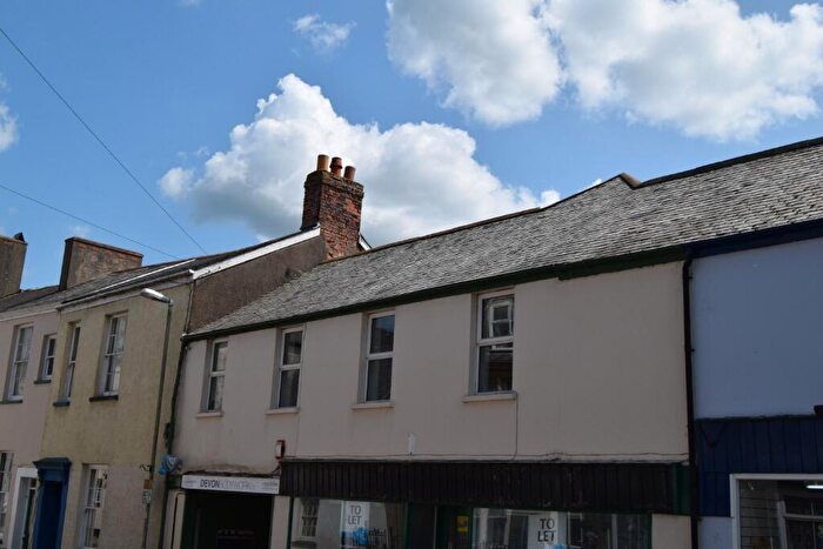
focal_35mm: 39
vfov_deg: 34.2
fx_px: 892
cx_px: 412
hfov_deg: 49.5
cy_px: 274
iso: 200
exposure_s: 1/500
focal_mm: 26
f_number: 11
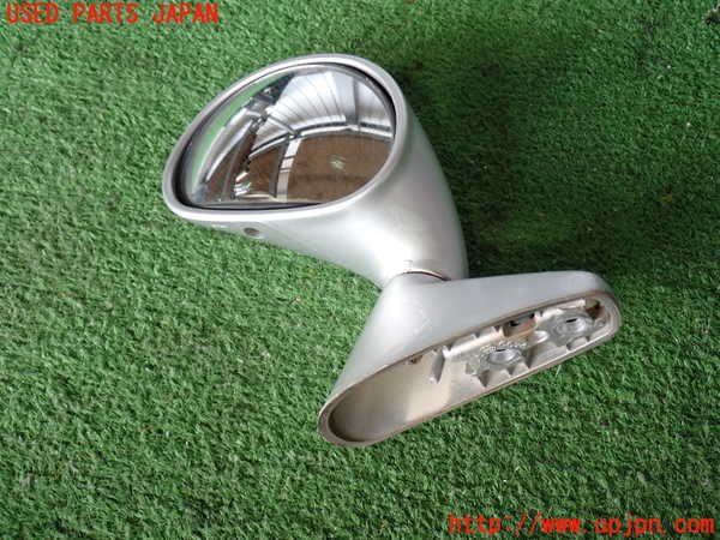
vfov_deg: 39.7
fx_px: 749
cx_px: 360
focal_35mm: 36
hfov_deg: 51.4
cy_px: 270
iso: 160
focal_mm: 6.37
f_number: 2.5
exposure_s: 1/80
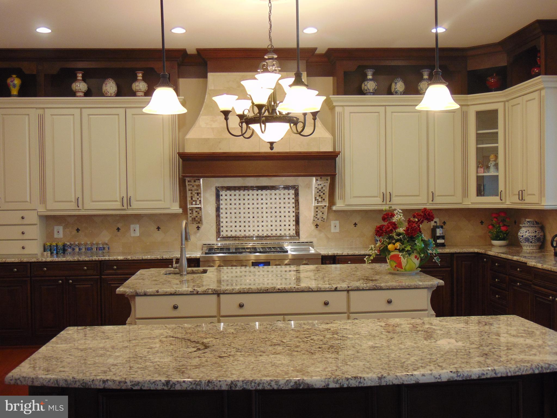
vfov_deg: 34.4
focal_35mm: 42
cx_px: 278
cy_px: 209
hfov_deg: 44.8
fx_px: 676
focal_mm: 7.6
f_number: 3.3
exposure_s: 1/30
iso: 100
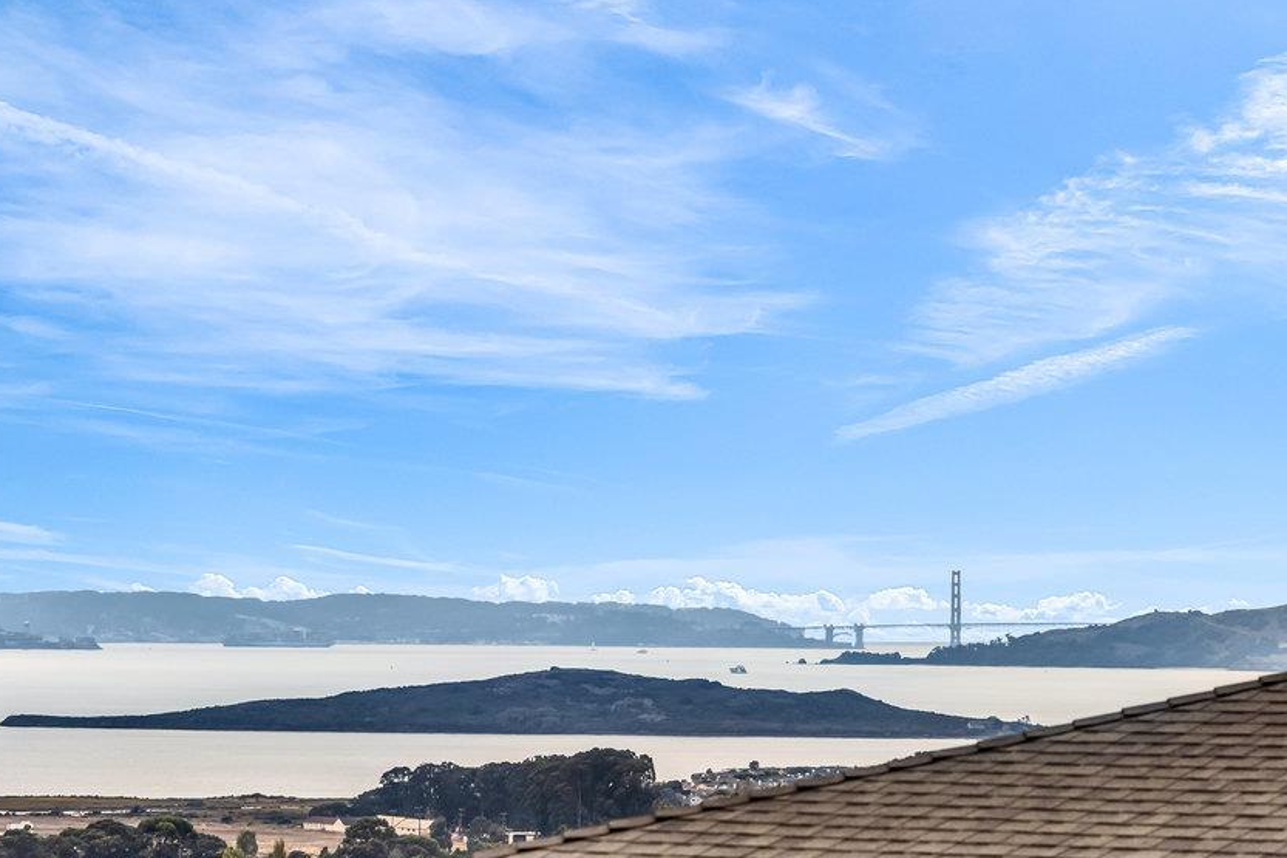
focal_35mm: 182
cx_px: 720
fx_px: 6505
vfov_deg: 7.5
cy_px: 471
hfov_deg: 11.3
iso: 100
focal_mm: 99
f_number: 6.3
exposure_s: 1/1000
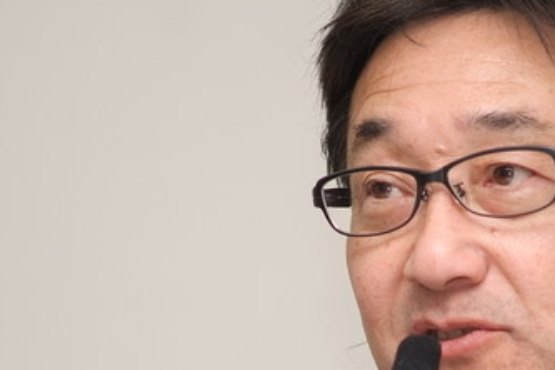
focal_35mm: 584
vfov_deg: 2.4
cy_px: 337
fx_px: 9003
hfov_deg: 3.5
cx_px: 432
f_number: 2.8
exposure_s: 1/250
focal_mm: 180
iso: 400
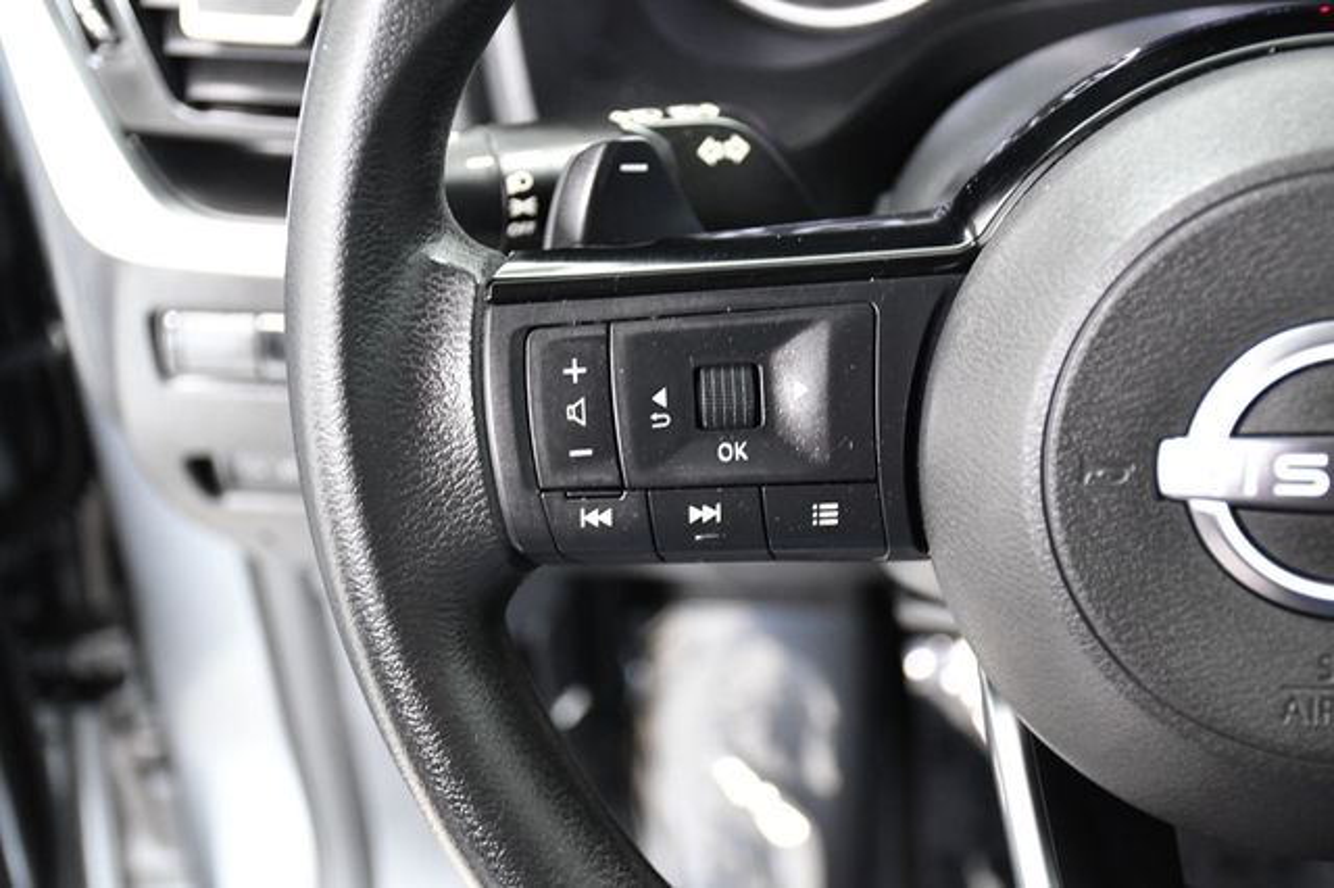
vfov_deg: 21.5
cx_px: 667
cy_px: 444
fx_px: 2333
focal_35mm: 63
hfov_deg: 31.9
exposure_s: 1/30
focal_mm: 42
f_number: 4.5
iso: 2500
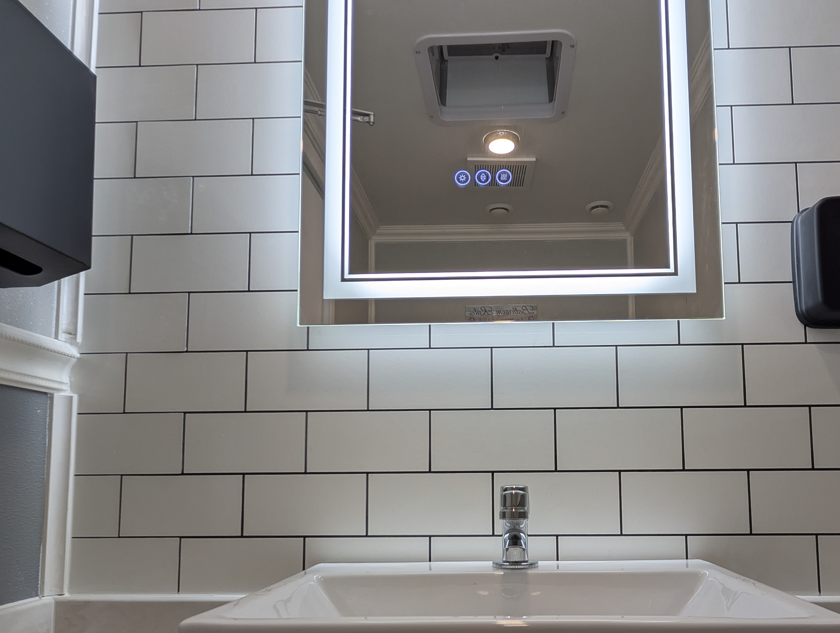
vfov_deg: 53.9
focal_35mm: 25
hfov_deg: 69.0
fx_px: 607
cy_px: 420
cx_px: 481
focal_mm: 2.02
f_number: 1.7
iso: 55
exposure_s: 1/228
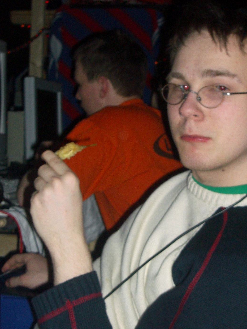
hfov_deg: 18.1
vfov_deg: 24.1
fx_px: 771
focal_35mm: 81
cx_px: 175
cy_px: 155
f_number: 3.1
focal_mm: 8.2
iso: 100
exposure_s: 1/60
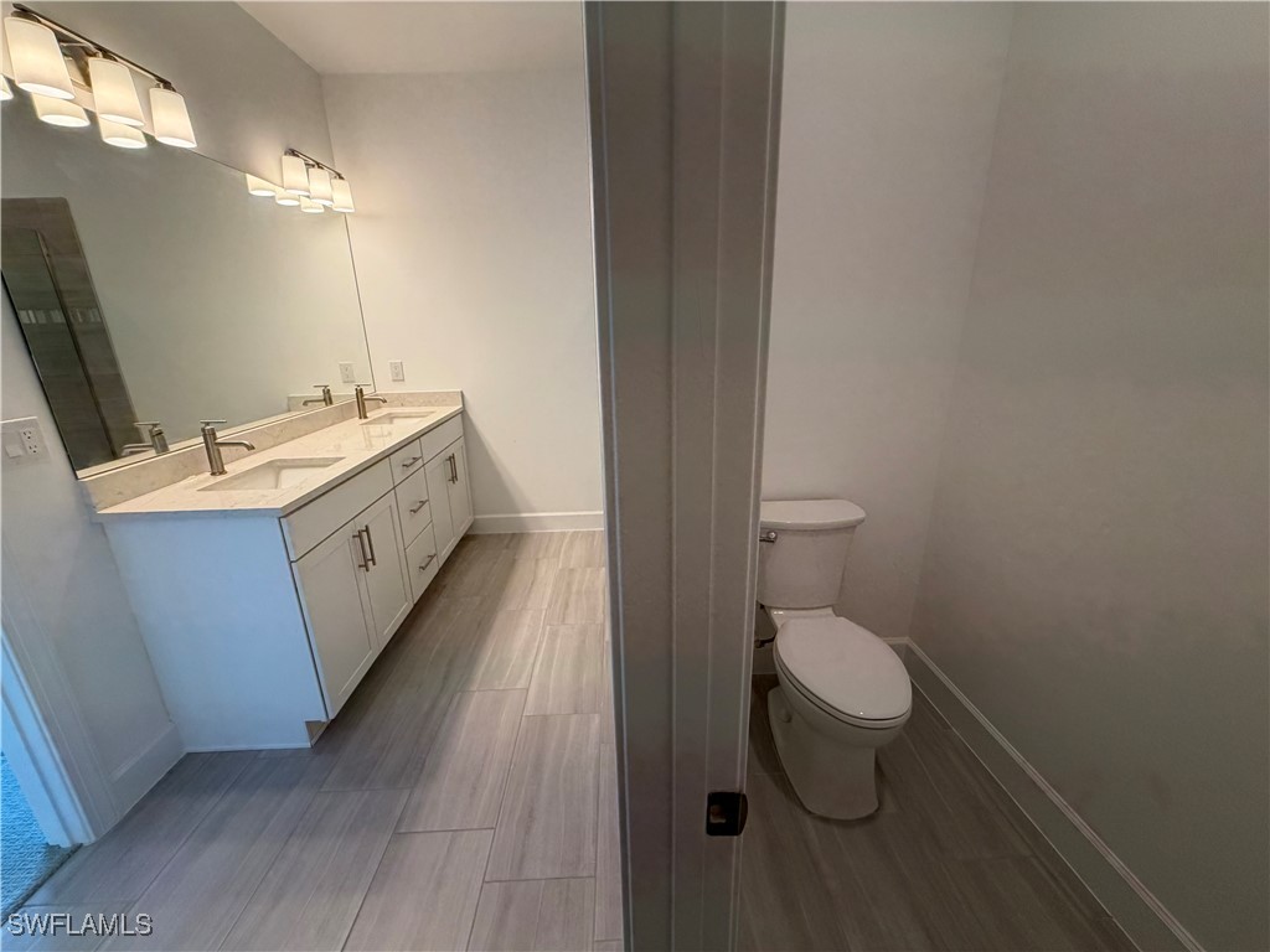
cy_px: 476
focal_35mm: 14
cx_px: 635
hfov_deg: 102.1
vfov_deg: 85.7
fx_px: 514
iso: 160
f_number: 2.2
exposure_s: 1/120
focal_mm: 2.22
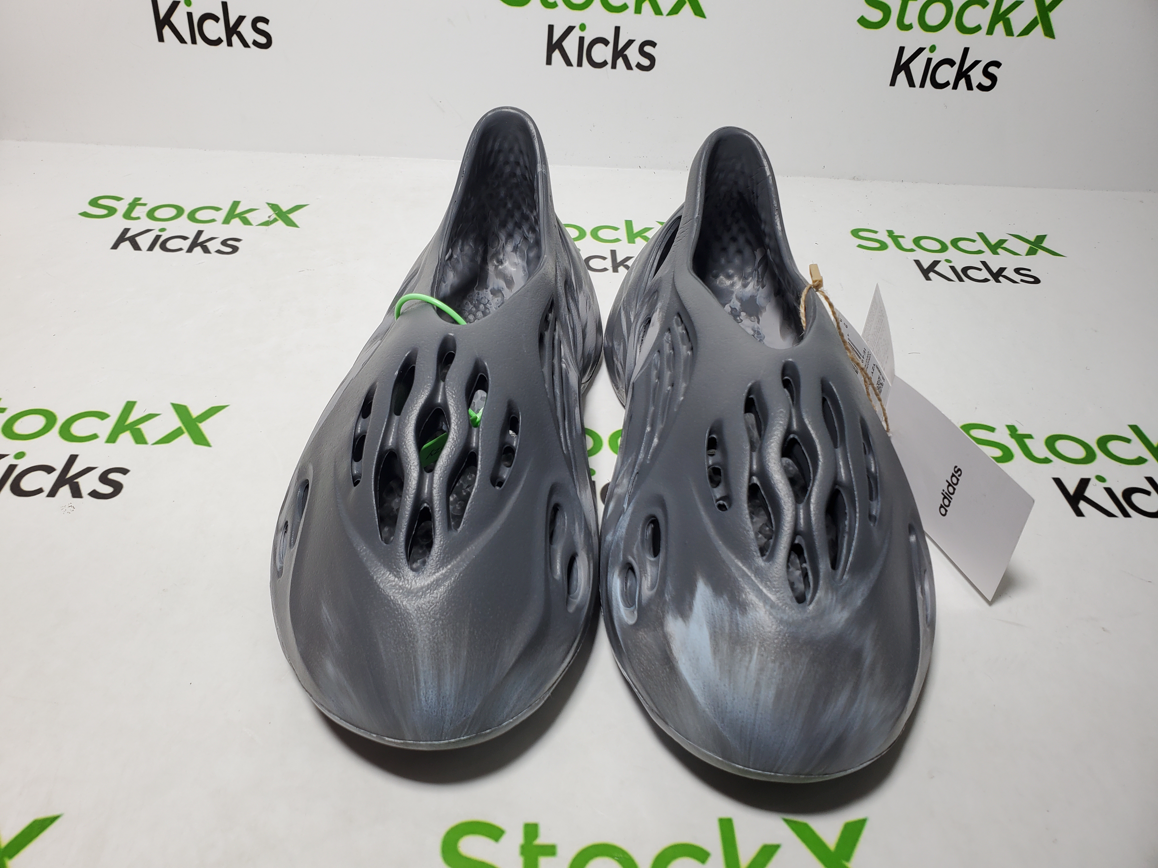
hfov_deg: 67.3
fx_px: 870
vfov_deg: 53.1
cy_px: 434
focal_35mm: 26
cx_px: 579
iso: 50
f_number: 2.4
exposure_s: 1/207
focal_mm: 4.3
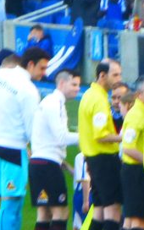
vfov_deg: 1.3
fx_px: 9877
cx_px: 189
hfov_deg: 0.8
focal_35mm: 1573
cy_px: 118
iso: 320
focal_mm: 60
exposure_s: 1/100
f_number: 5.9
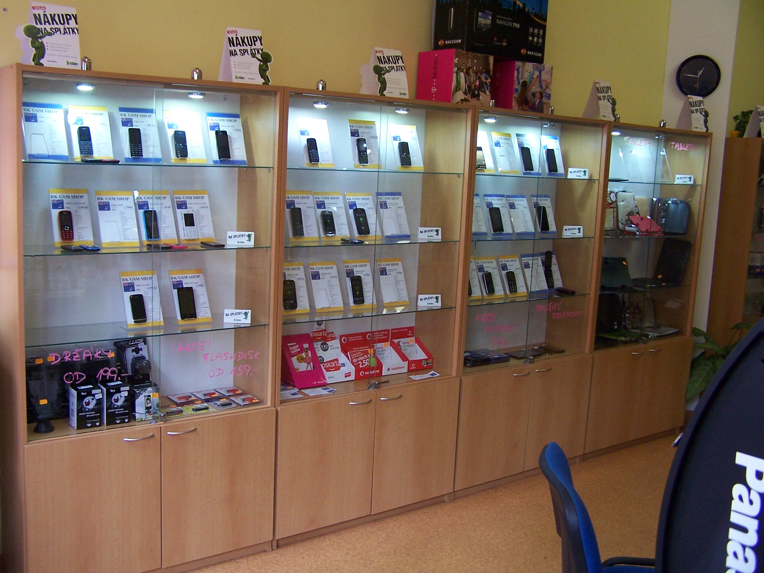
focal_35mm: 38
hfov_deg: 49.0
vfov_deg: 37.7
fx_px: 839
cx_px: 382
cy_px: 286
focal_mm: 6.3
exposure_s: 1/20
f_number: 2.8
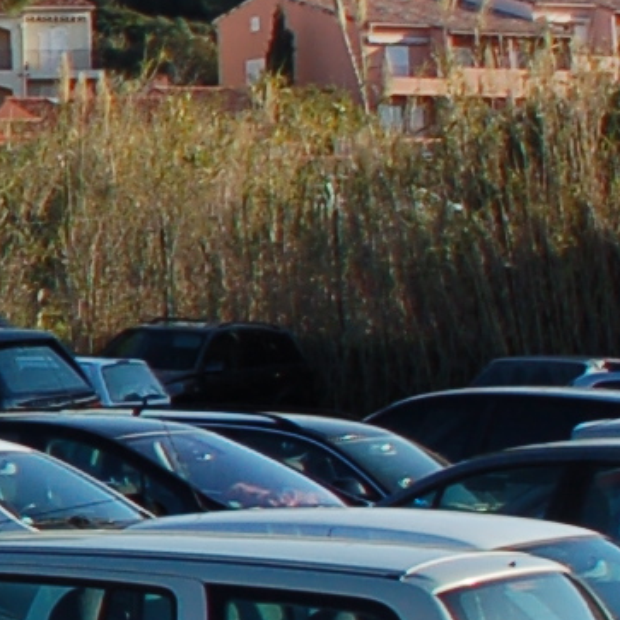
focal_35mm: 190
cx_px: -1337
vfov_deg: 9.2
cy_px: 330
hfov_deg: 7.8
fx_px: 3850
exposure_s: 1/250
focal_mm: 18
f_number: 8
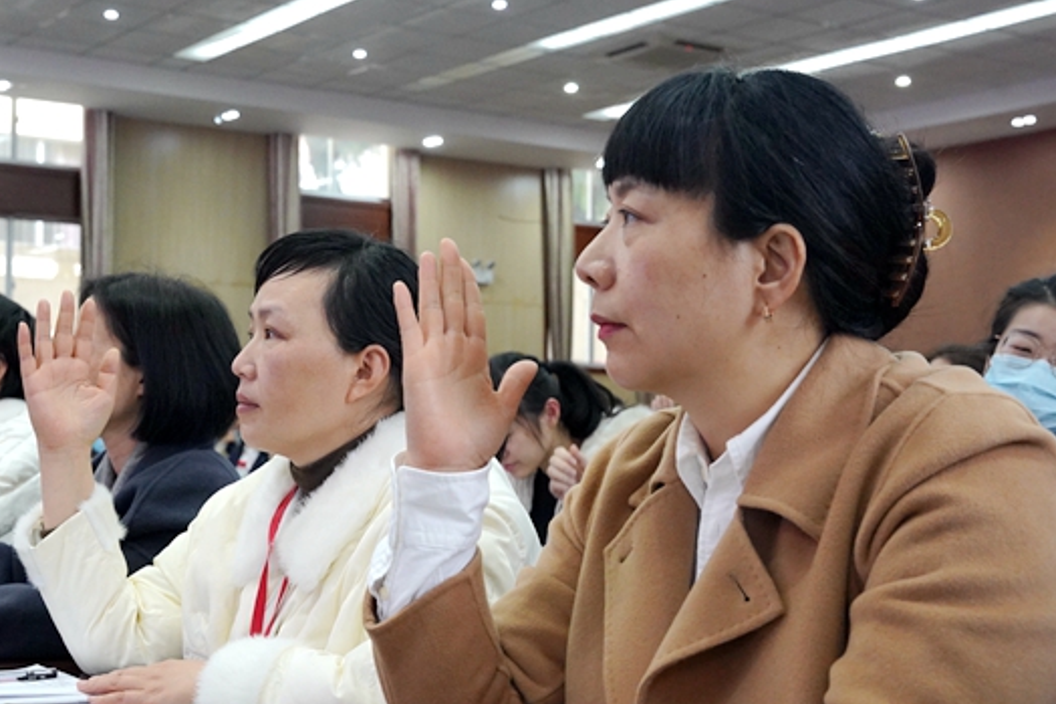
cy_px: 392
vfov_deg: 24.4
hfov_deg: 35.6
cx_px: 351
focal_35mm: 55
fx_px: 1626
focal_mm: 36.3
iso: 5000
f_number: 5.6
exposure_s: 1/160
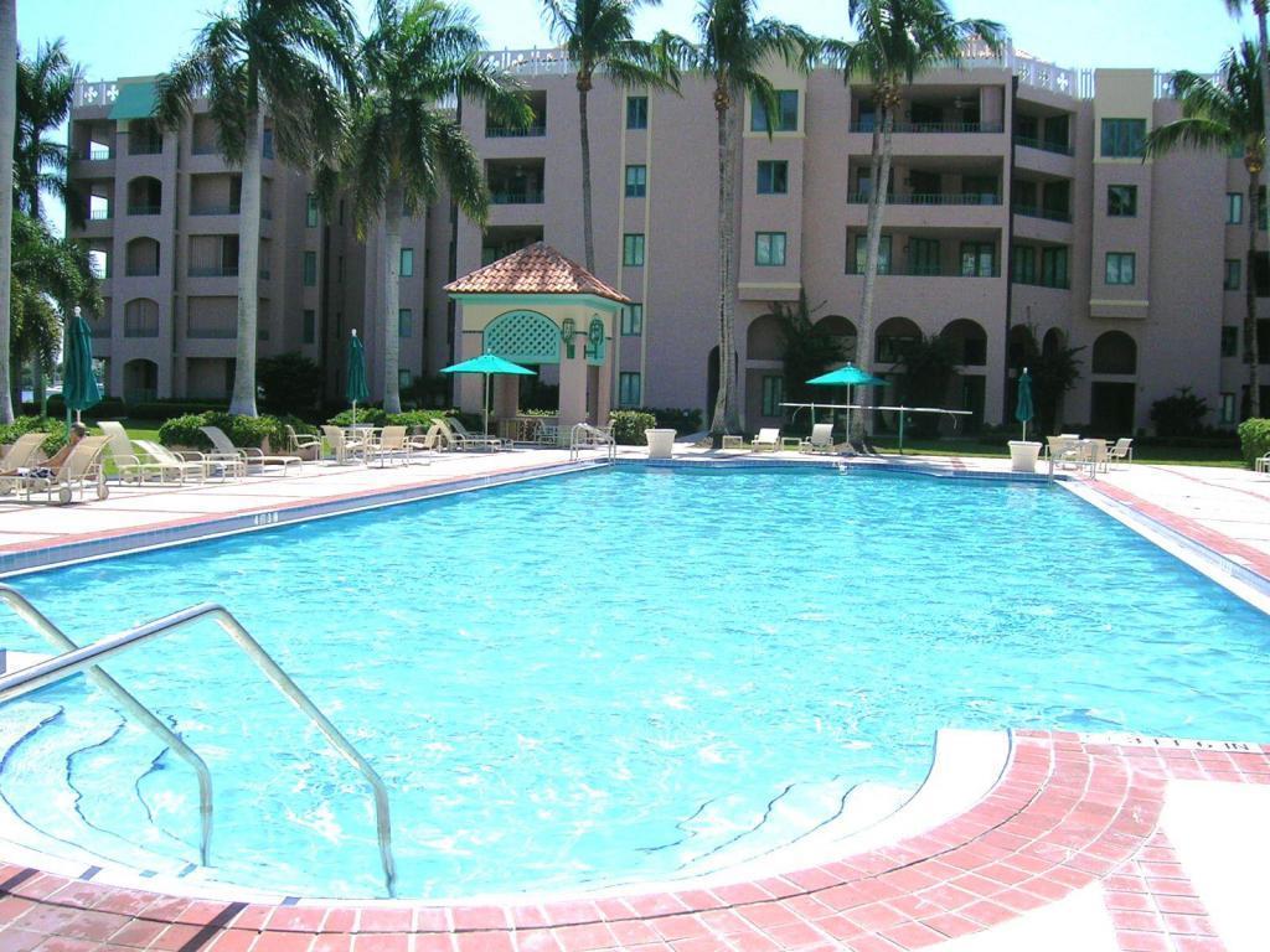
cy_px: 476
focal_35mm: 36
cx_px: 635
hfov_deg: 51.4
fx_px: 1321
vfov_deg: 39.7
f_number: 4.8
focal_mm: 5.5
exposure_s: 1/630
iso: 50
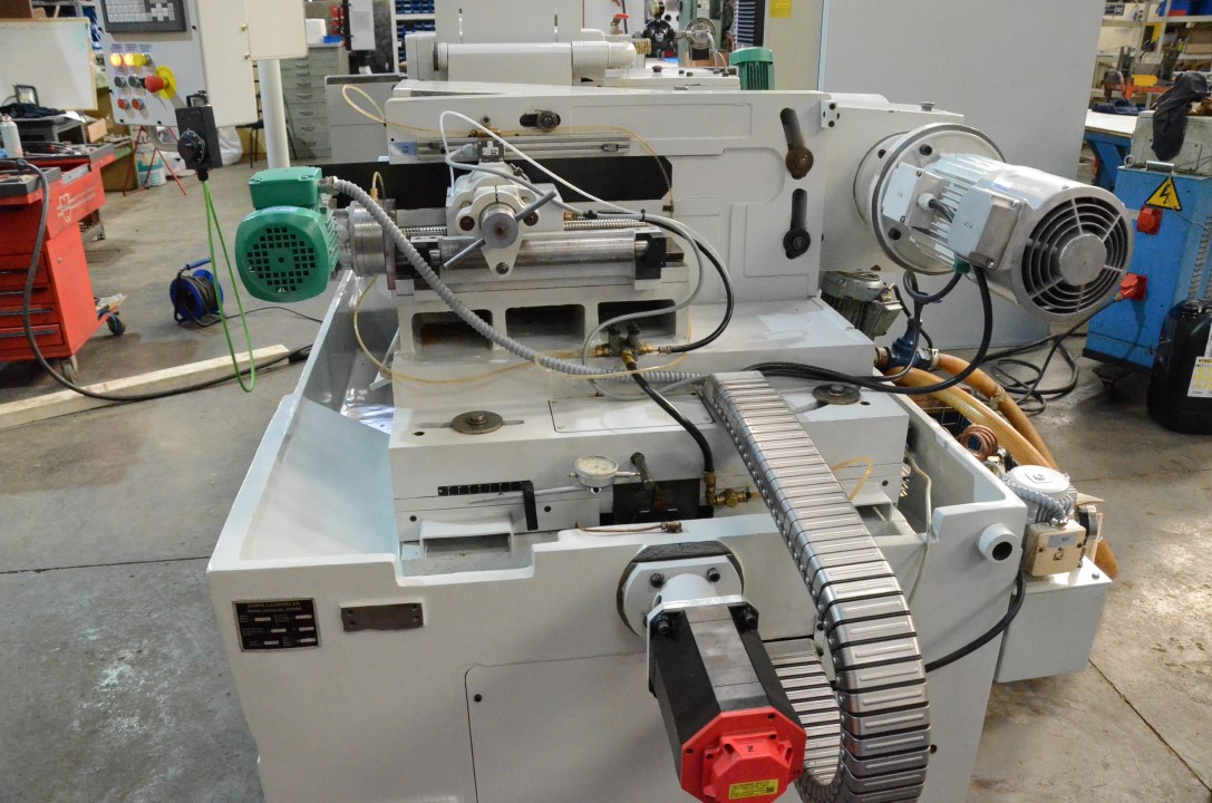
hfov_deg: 67.5
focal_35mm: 27
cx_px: 606
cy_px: 402
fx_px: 907
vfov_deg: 47.7
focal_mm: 18
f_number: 6.3
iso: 6400
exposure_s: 1/160
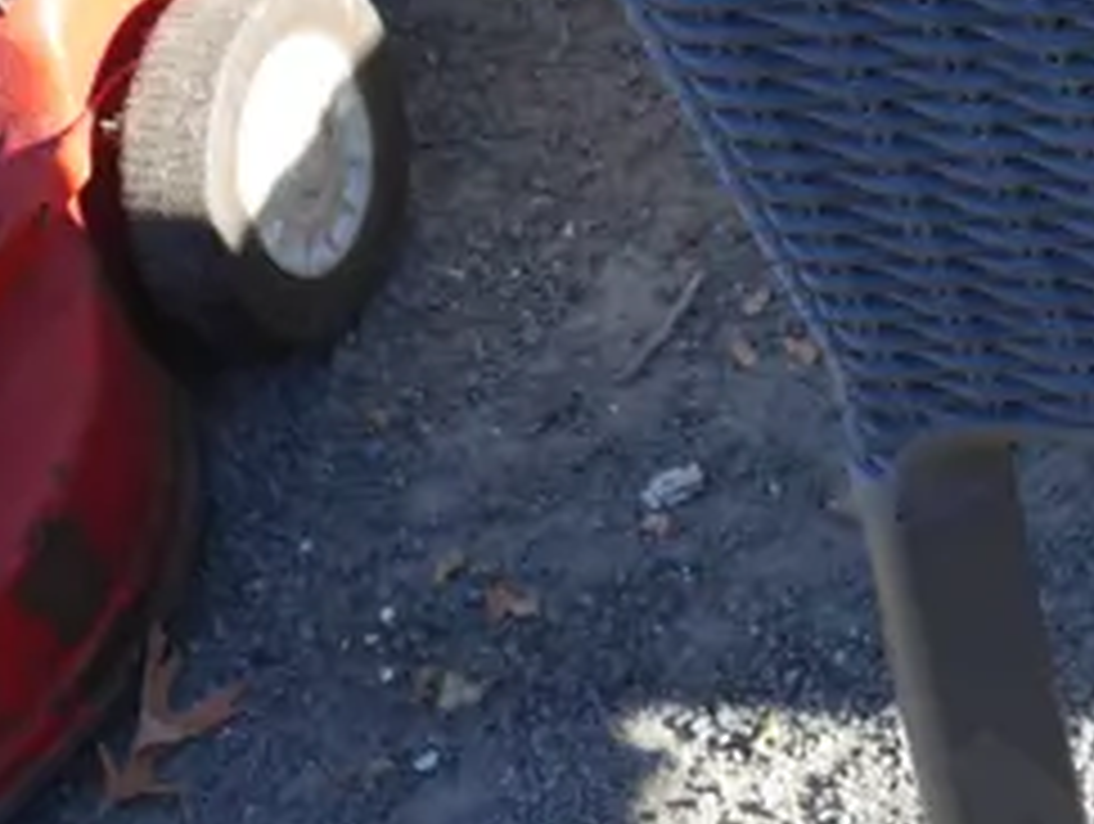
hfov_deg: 12.1
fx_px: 4526
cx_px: 2229
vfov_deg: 10.3
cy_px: -83
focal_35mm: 143
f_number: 4.5
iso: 200
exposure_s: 1/160
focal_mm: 17
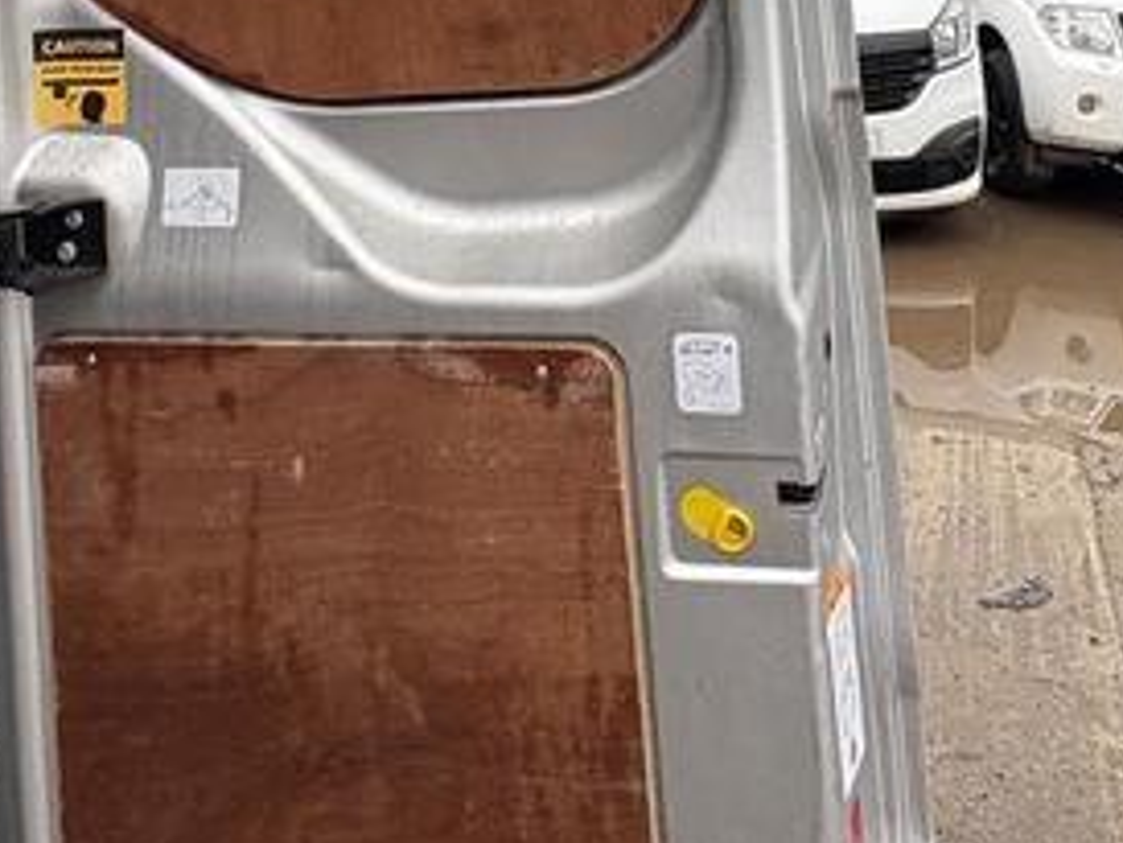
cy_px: -185
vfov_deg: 27.5
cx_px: 559
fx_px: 1493
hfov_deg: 41.2
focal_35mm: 46
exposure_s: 1/99
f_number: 2.2
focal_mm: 2.22
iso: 50
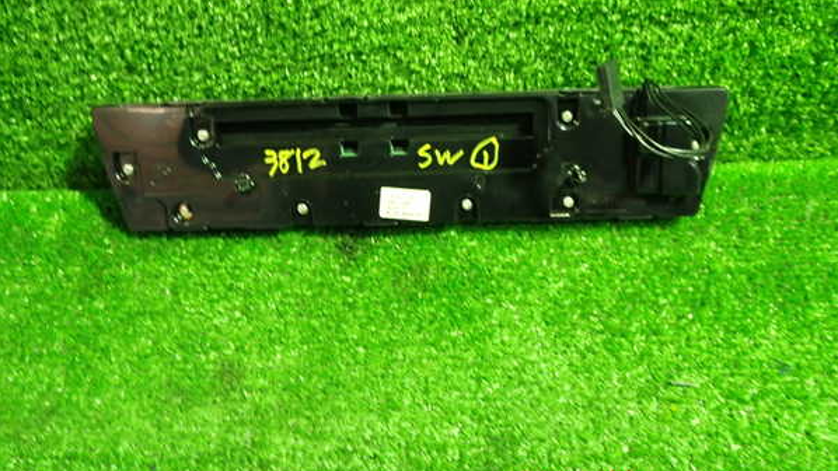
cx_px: 419
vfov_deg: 33.6
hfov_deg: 56.6
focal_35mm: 35
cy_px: 188
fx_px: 778
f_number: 2.4
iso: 640
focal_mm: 5.79
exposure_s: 1/30
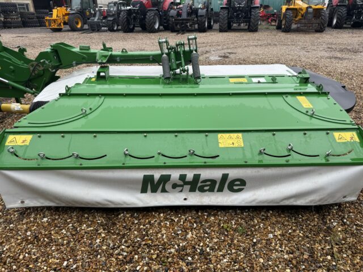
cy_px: 136
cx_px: 182
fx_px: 252
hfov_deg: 71.6
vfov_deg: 56.8
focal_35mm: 24
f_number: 1.78
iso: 80
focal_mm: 6.76
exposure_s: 1/898
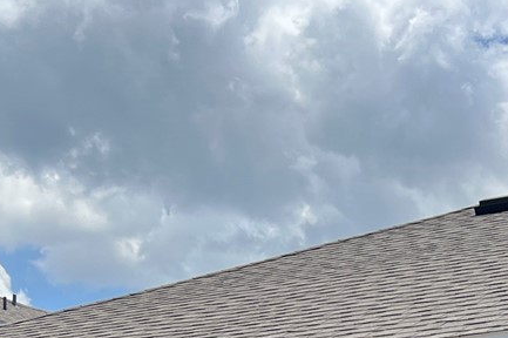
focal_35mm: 100
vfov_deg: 12.4
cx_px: 469
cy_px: 627
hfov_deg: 20.0
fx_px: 1410
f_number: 1.5
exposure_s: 1/3968
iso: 50
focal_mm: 5.7
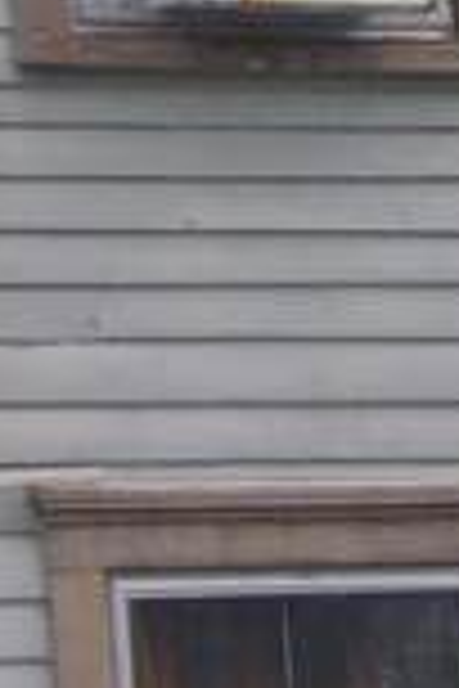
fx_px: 6311
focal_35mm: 330
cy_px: 135
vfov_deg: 6.2
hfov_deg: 4.0
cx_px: -986
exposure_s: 1/250
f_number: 4.5
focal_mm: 6.8
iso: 100
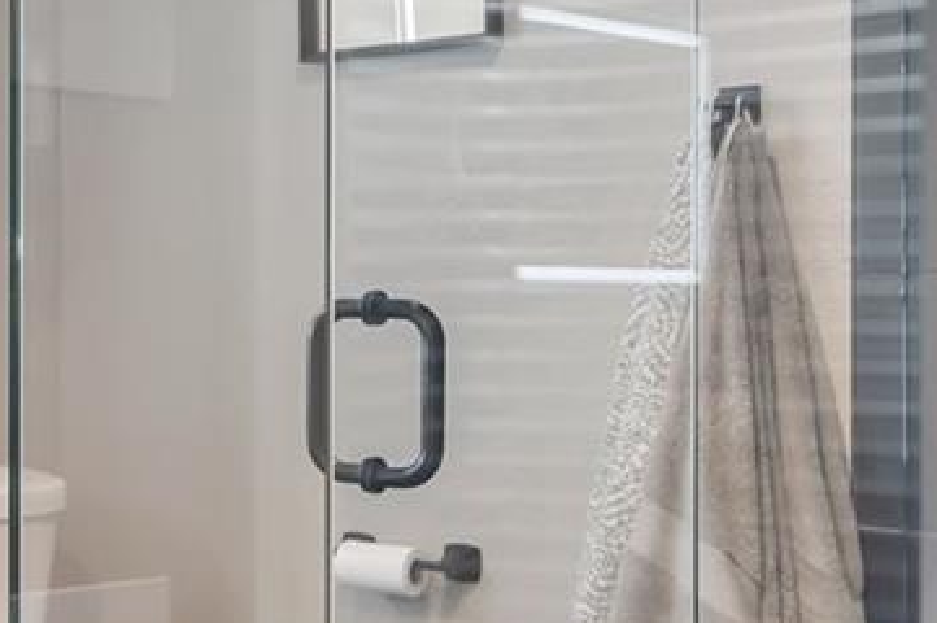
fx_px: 1846
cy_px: 293
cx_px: -431
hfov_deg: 23.4
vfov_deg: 19.1
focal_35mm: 71
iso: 400
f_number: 8
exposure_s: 1/8
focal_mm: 16
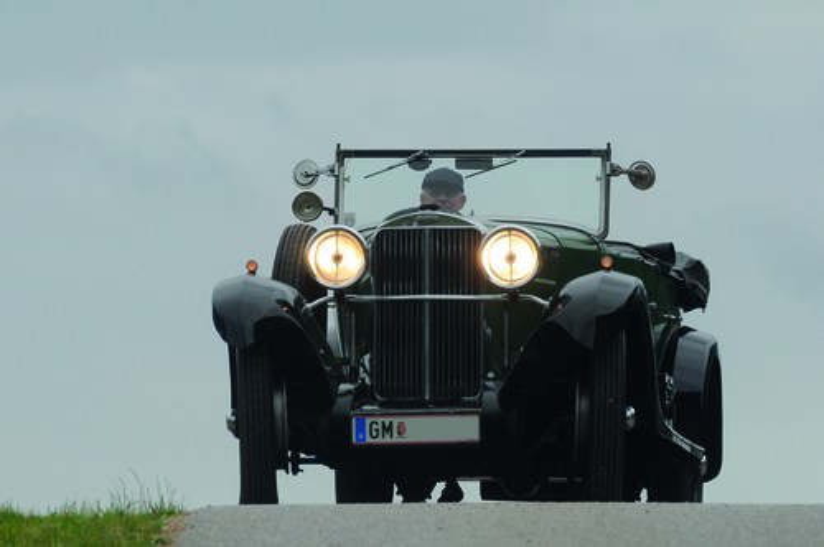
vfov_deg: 3.3
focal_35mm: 420
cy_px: 274
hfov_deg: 4.9
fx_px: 9601
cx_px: 412
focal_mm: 280
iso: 400
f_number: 9
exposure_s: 1/320
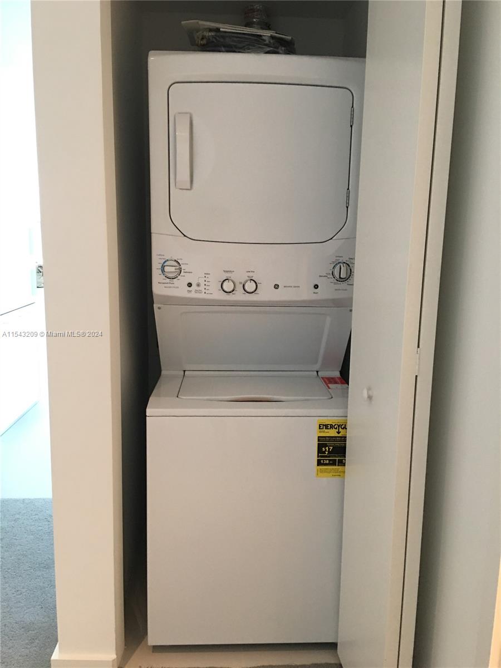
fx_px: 560
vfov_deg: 61.7
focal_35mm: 29
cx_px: 250
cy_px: 334
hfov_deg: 48.2
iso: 80
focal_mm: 4.15
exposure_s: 1/15
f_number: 2.2
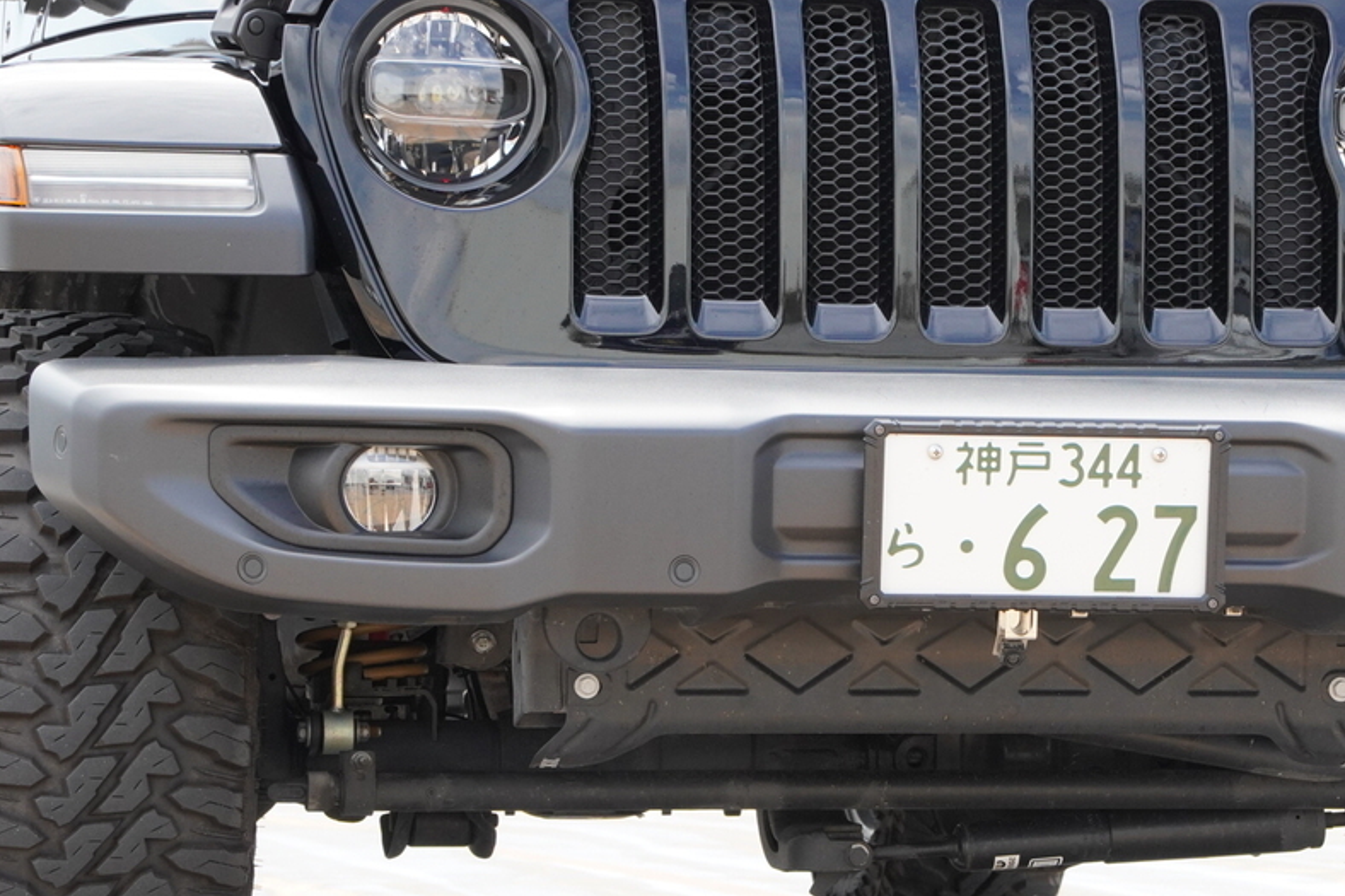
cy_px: 567
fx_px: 5976
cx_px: 867
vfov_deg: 8.6
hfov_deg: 12.8
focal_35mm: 160
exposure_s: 1/500
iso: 800
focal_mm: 70
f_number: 8
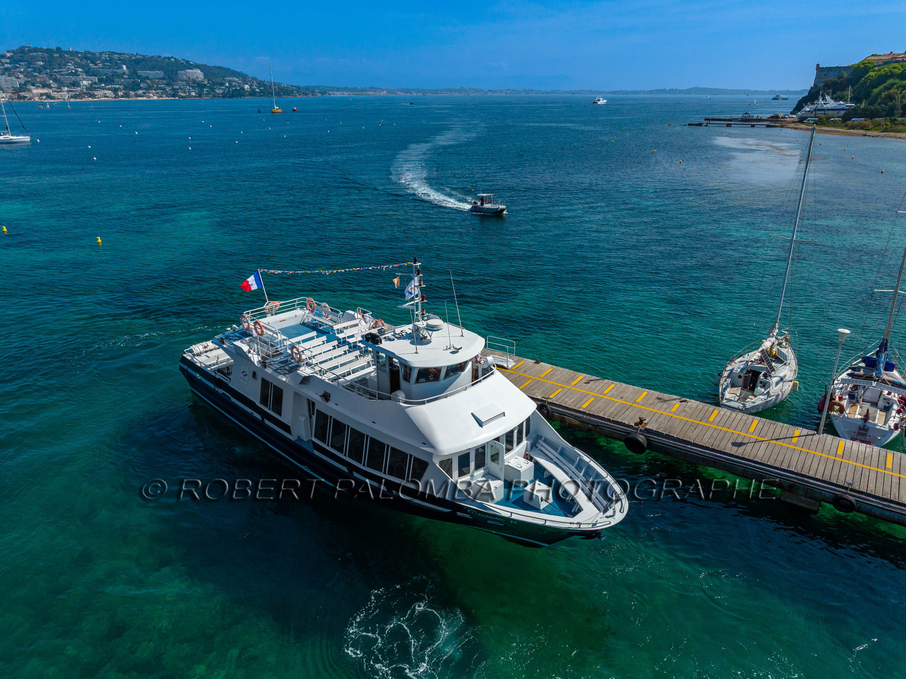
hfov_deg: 71.6
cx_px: 453
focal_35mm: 24
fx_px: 628
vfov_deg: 56.8
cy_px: 340
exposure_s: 1/1250
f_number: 6.3
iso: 200
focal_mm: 12.3
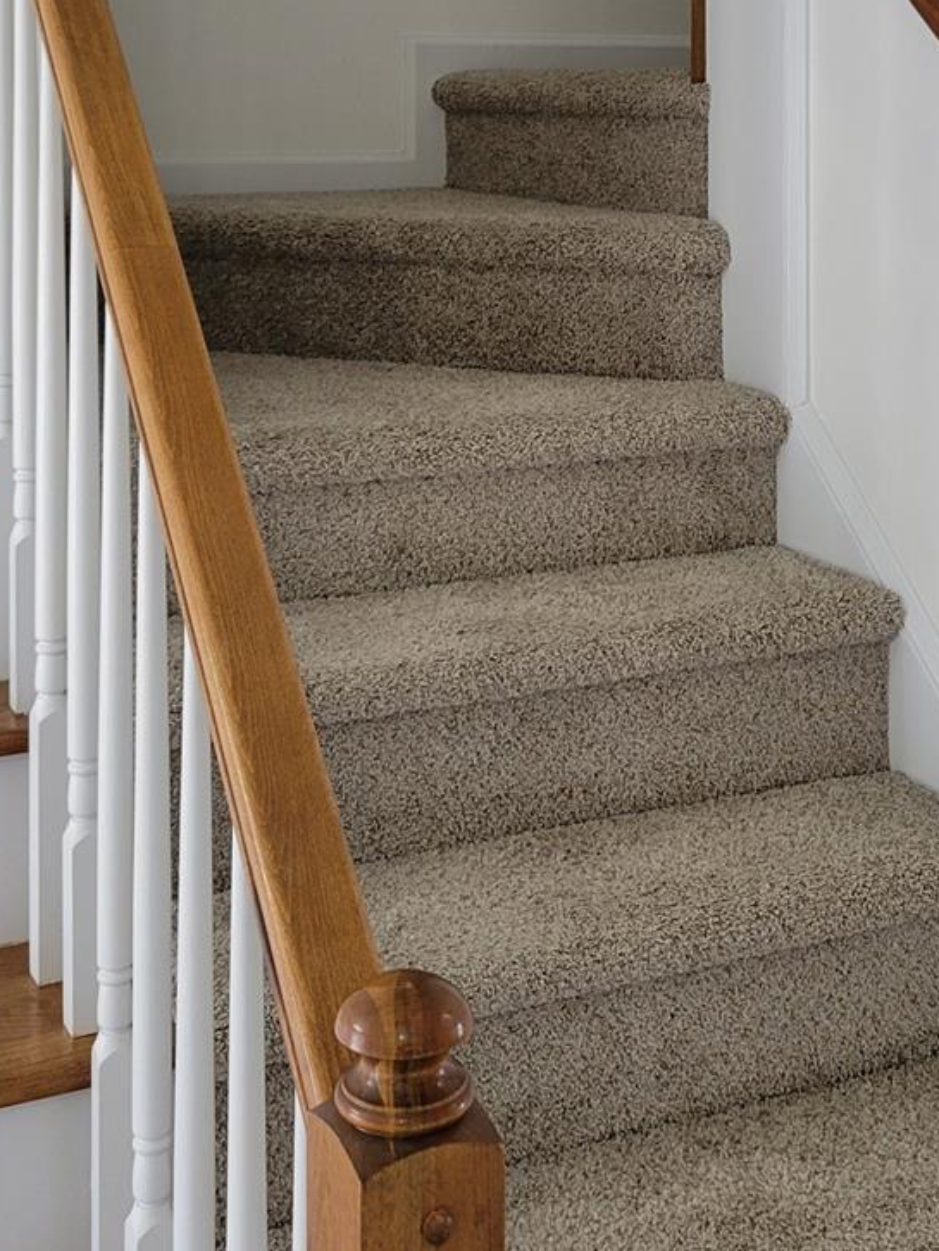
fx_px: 1988
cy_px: 164
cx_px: 560
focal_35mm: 55
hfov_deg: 26.5
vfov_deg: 33.4
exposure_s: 1/120
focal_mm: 5.4
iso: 100
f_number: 1.8
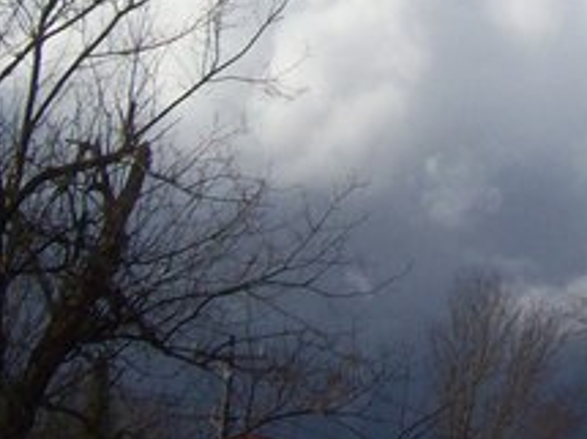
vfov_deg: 10.5
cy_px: -326
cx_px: 939
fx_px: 2271
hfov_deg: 13.7
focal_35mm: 134
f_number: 4.8
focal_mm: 6
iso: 80
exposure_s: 1/1253
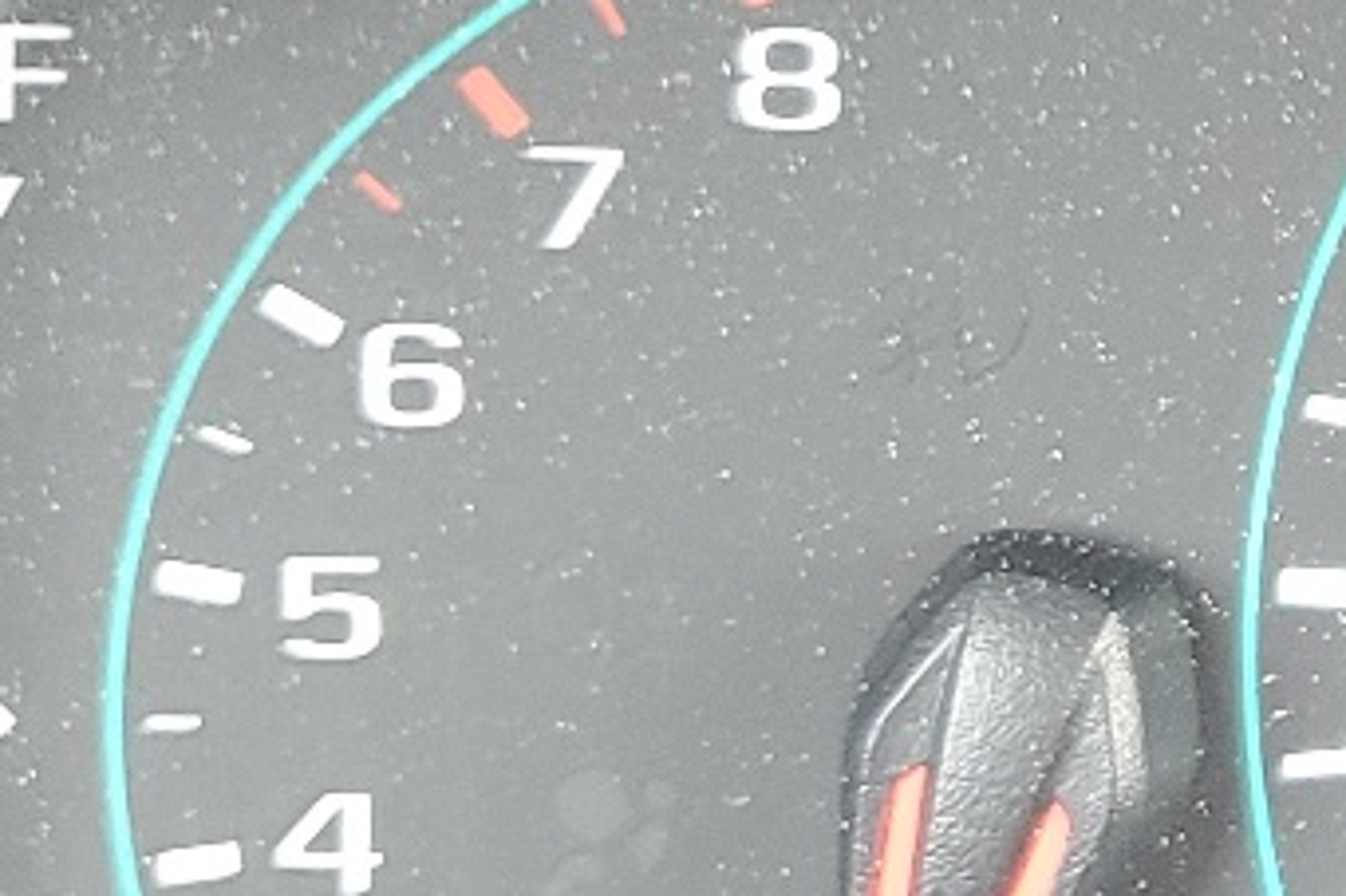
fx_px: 4746
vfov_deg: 10.8
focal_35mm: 127
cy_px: 237
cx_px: 2392
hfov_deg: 14.3
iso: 109
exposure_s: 1/60.2
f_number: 1.5
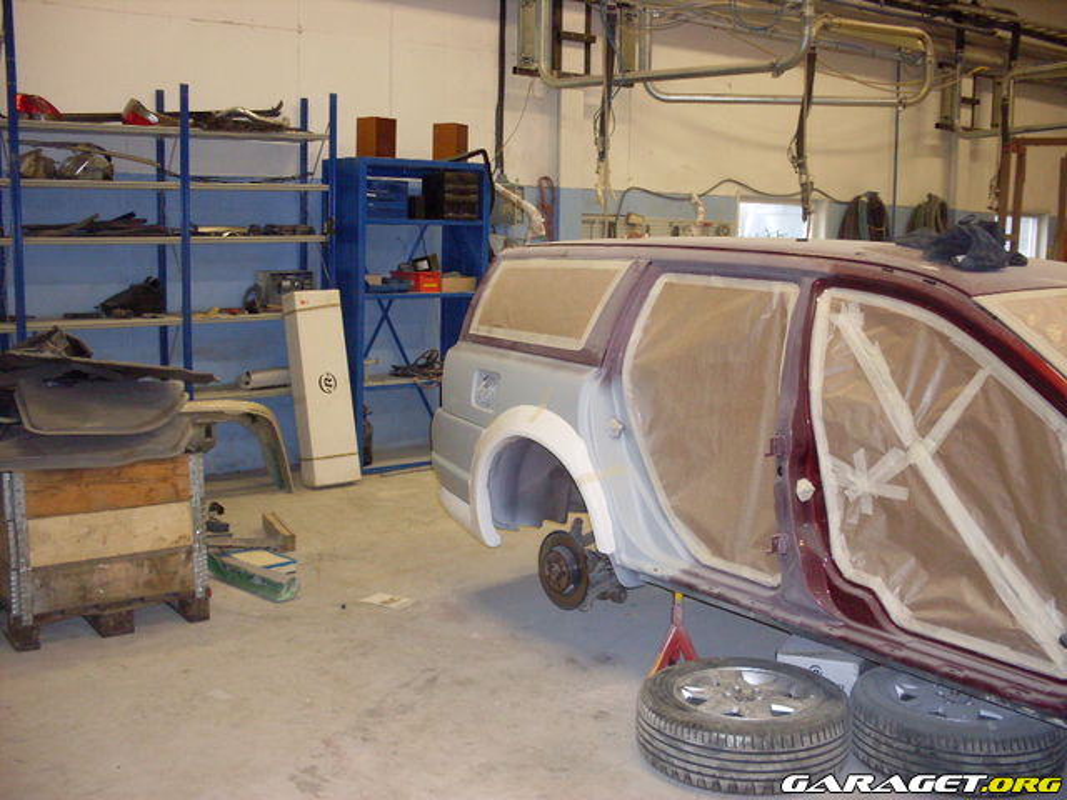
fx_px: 1171
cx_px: 534
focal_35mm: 38
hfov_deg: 49.0
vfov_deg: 37.7
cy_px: 400
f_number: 2.8
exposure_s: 1/45
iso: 200
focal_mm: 6.3
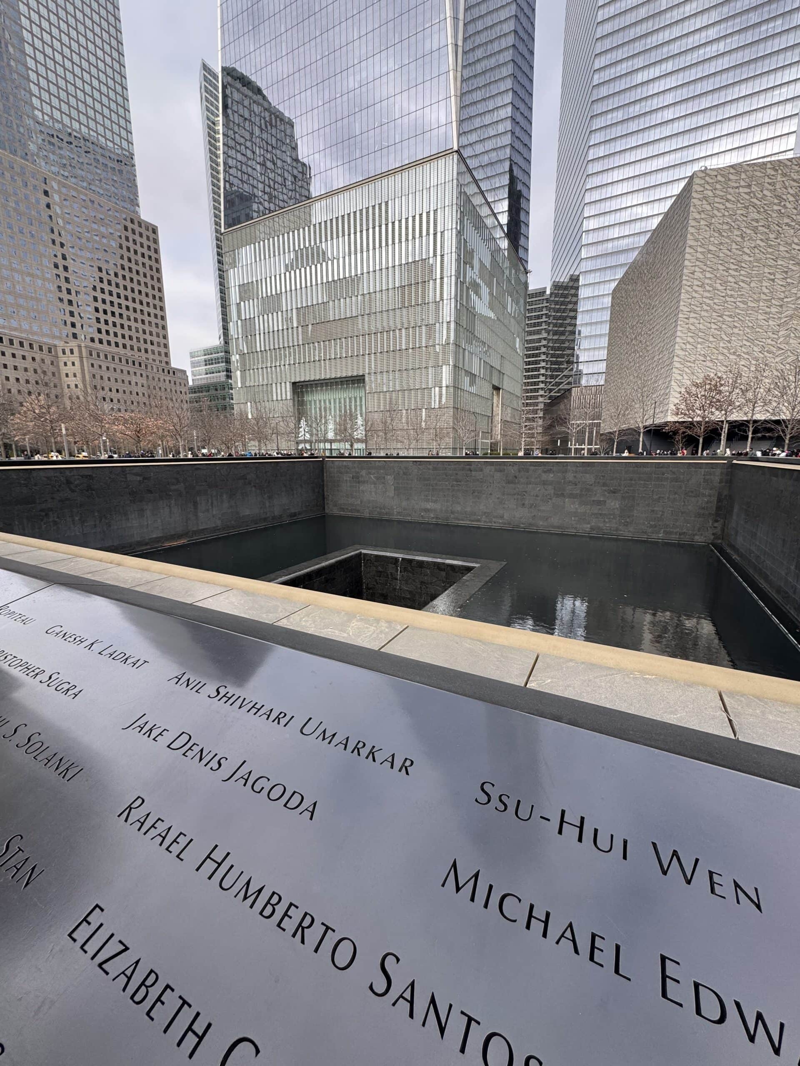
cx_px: 400
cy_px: 533
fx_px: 431
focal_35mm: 14
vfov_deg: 102.1
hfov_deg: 85.7
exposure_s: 1/279
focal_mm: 2.22
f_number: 2.2
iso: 40
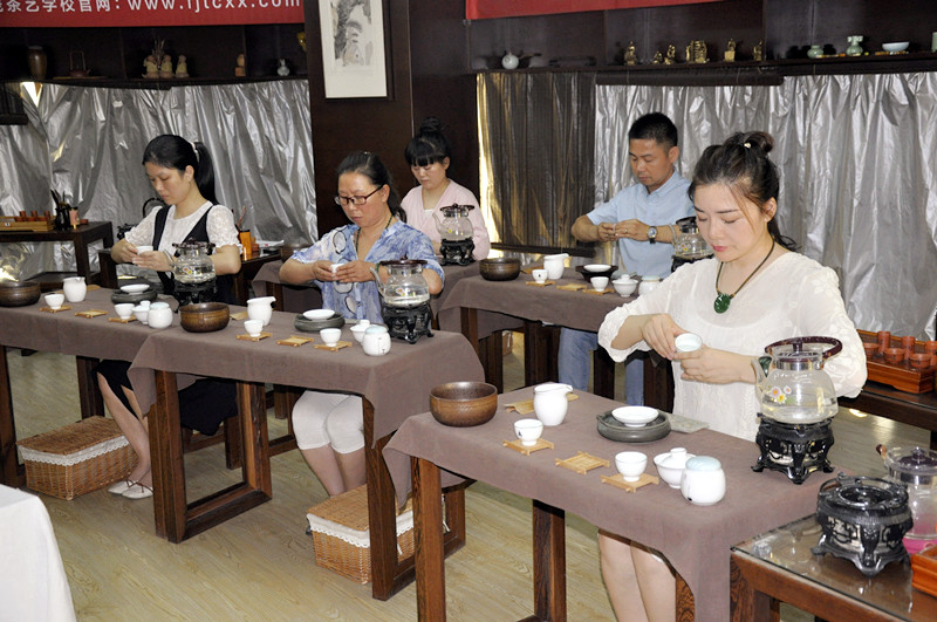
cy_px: 311
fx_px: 1170
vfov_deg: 29.8
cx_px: 468
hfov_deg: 43.7
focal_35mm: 45
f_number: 4.2
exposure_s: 1/60
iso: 800
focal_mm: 30
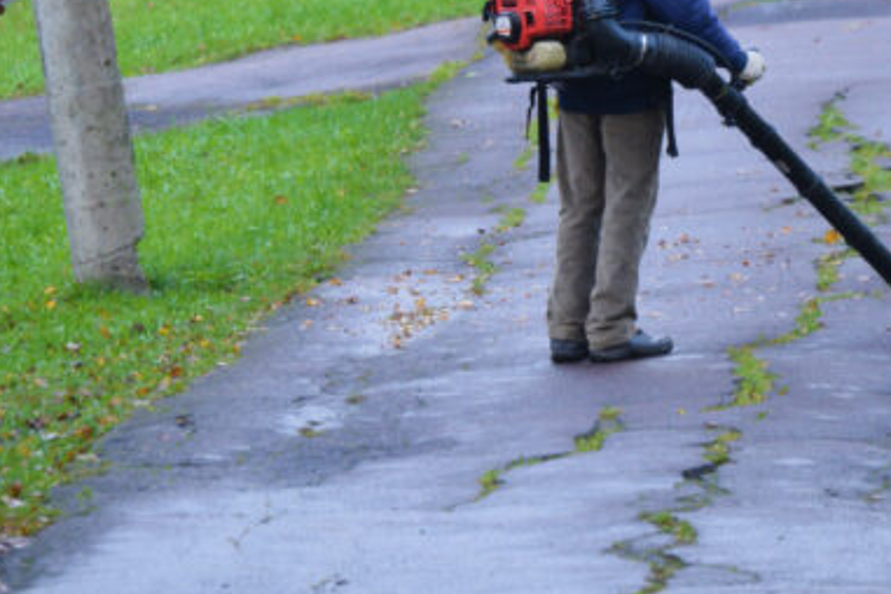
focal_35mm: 584
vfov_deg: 2.4
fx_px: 14461
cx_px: 419
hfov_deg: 3.5
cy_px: -22
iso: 400
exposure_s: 1/160
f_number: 5
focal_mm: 145
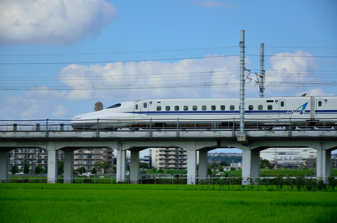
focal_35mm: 128
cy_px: 112
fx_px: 1191
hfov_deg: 16.1
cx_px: 168
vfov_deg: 10.7
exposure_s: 1/640
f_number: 5.6
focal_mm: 85
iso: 100
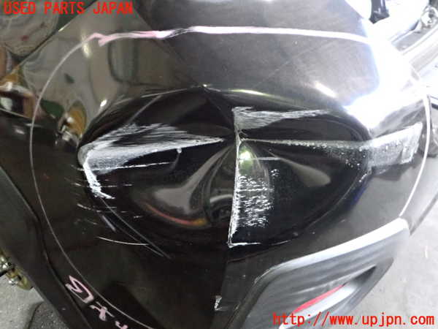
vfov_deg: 46.8
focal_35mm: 30
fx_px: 380
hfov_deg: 60.0
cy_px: 164
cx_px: 219
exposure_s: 1/100
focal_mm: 5.4
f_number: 2.3
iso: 4000
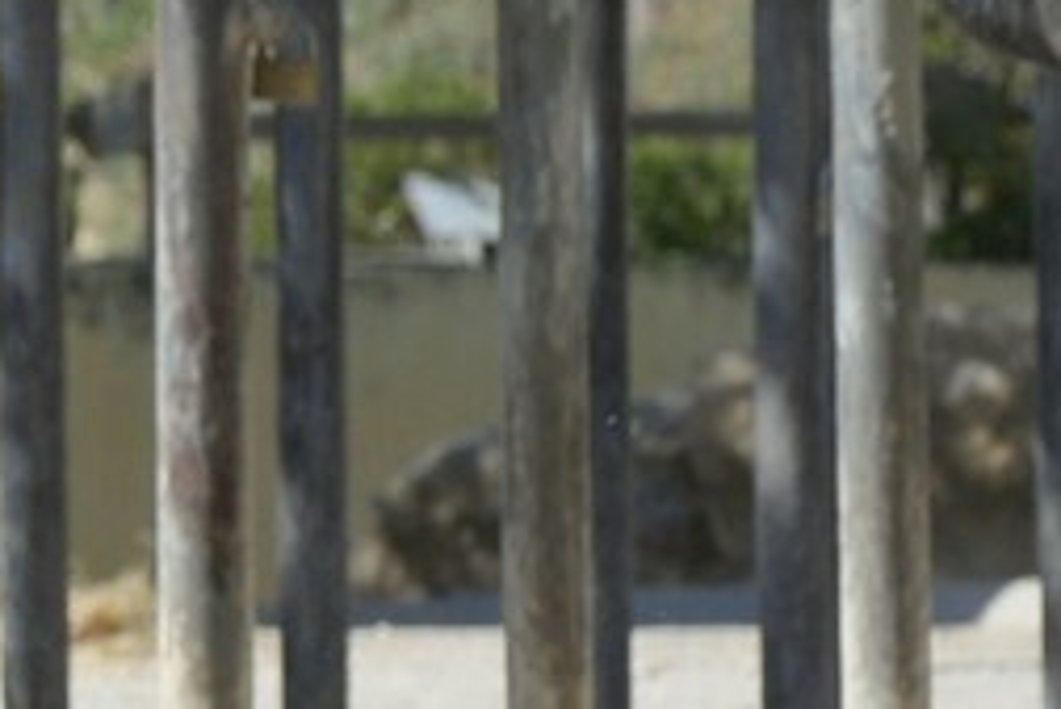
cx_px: -2185
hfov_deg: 2.2
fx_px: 27011
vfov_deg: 1.5
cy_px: 394
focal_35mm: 916
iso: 200
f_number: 10
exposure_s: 1/400
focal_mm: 145
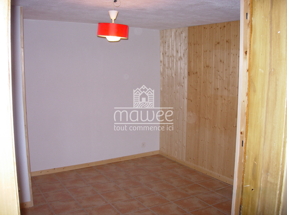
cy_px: 108
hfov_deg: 49.0
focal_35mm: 38
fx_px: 315
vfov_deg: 37.7
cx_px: 144
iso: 79
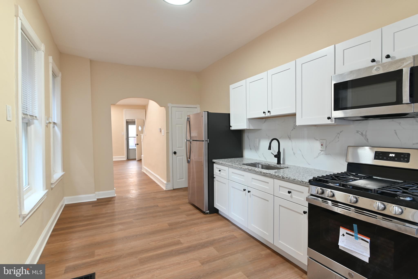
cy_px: 140
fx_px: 221
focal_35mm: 19
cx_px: 209
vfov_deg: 64.6
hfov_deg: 86.9
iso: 200
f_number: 8
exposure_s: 1/4
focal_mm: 19
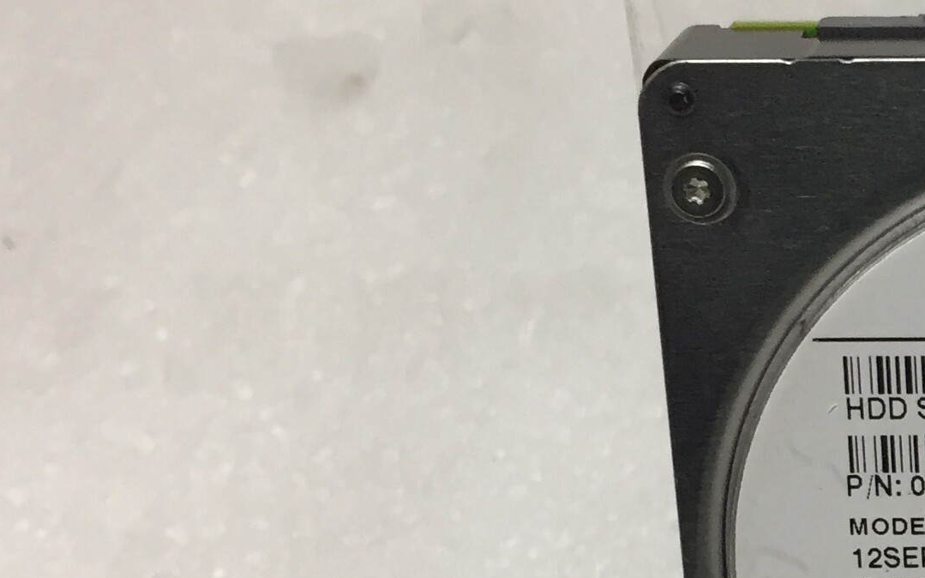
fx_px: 2344
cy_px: 542
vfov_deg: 13.9
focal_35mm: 93
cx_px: 1223
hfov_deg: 20.3
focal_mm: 4.15
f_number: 2.2
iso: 40
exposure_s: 1/40
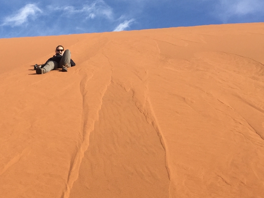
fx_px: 442
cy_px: 72
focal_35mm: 58
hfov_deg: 32.7
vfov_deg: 25.1
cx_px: 71
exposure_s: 1/1721
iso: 32
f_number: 2.2
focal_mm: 4.15
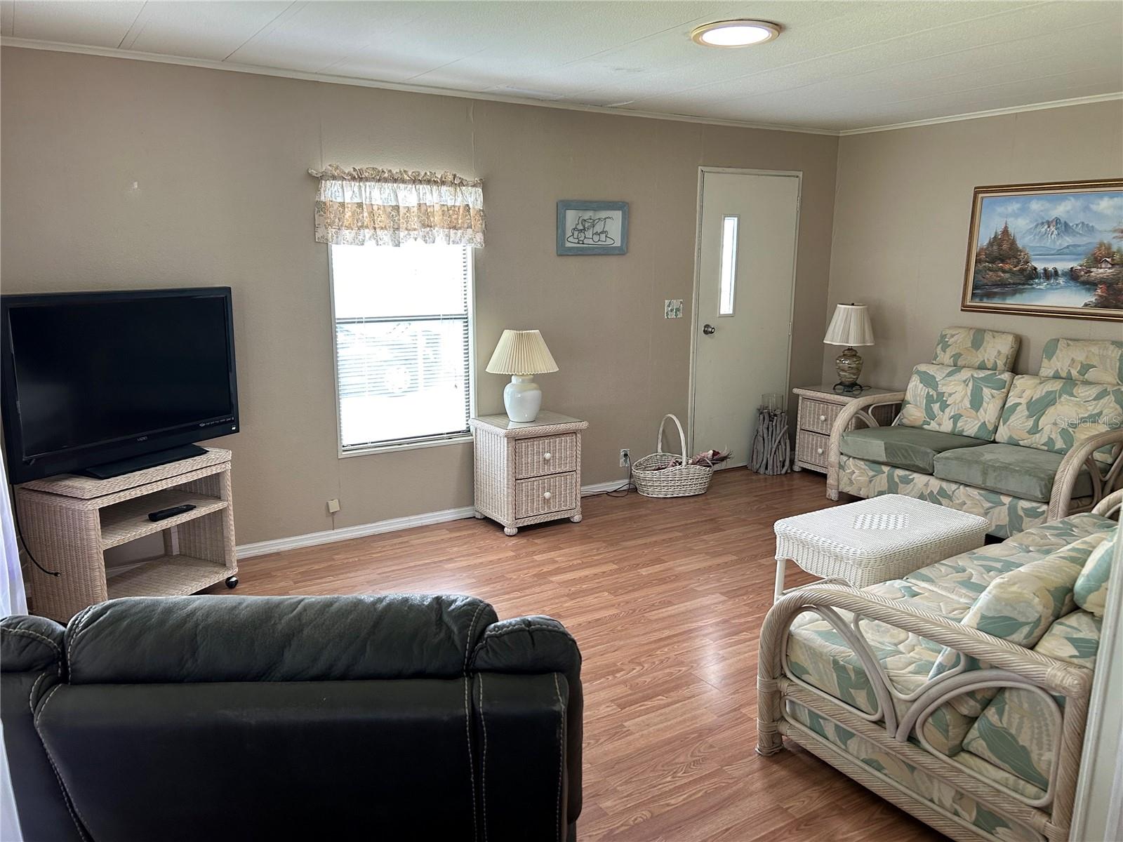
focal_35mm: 26
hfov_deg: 67.3
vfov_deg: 53.1
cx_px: 562
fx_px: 843
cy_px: 421
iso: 125
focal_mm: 5.7
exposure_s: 1/102
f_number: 1.5
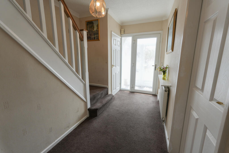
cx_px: 114
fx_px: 95
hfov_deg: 100.4
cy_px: 76
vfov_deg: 77.3
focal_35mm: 15
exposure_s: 1/60
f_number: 4
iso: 100
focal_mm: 10
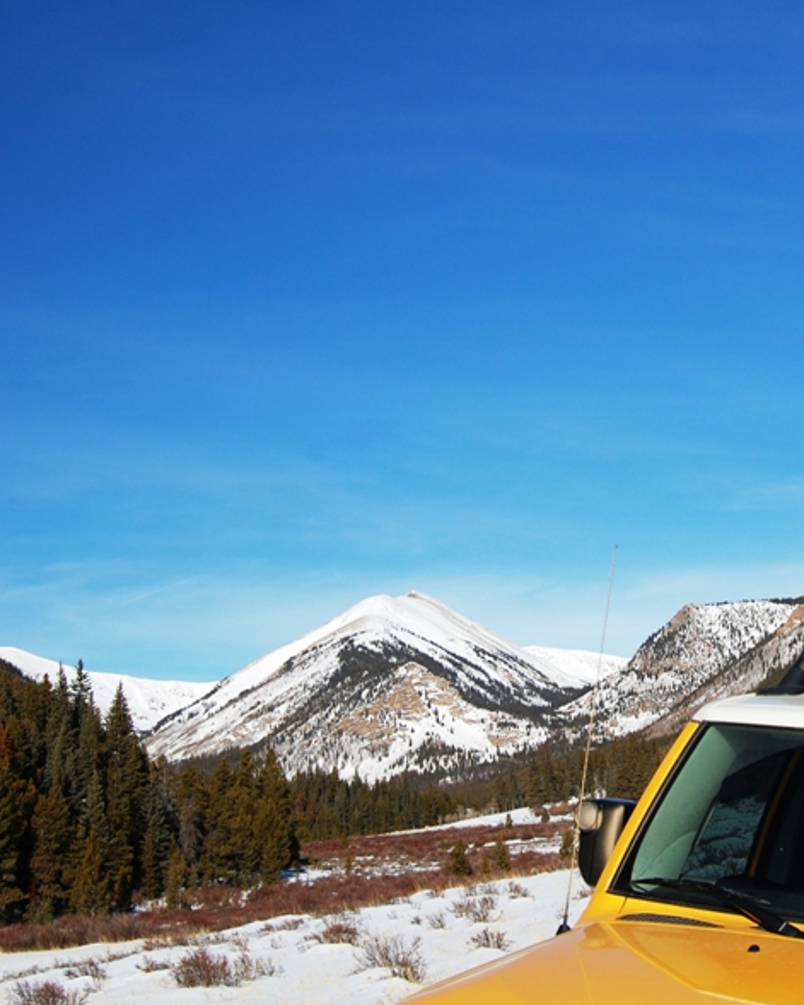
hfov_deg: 26.8
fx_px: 1666
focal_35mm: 56
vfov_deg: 33.6
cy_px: 505
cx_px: 596
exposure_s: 1/320
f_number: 9
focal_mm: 26
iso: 200
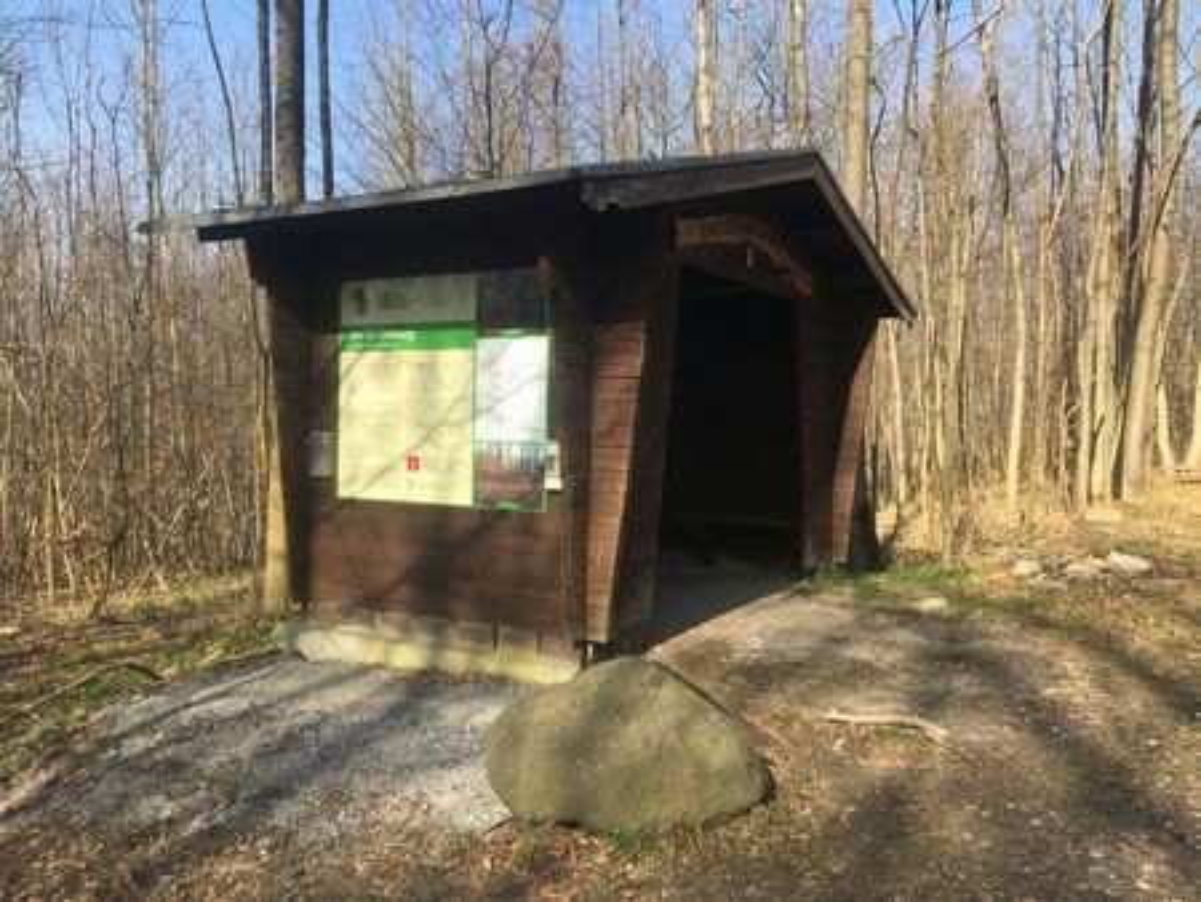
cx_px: 600
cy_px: 451
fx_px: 1007
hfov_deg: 61.6
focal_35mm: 29
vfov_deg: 48.3
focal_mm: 4.15
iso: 25
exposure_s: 1/686
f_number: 2.2
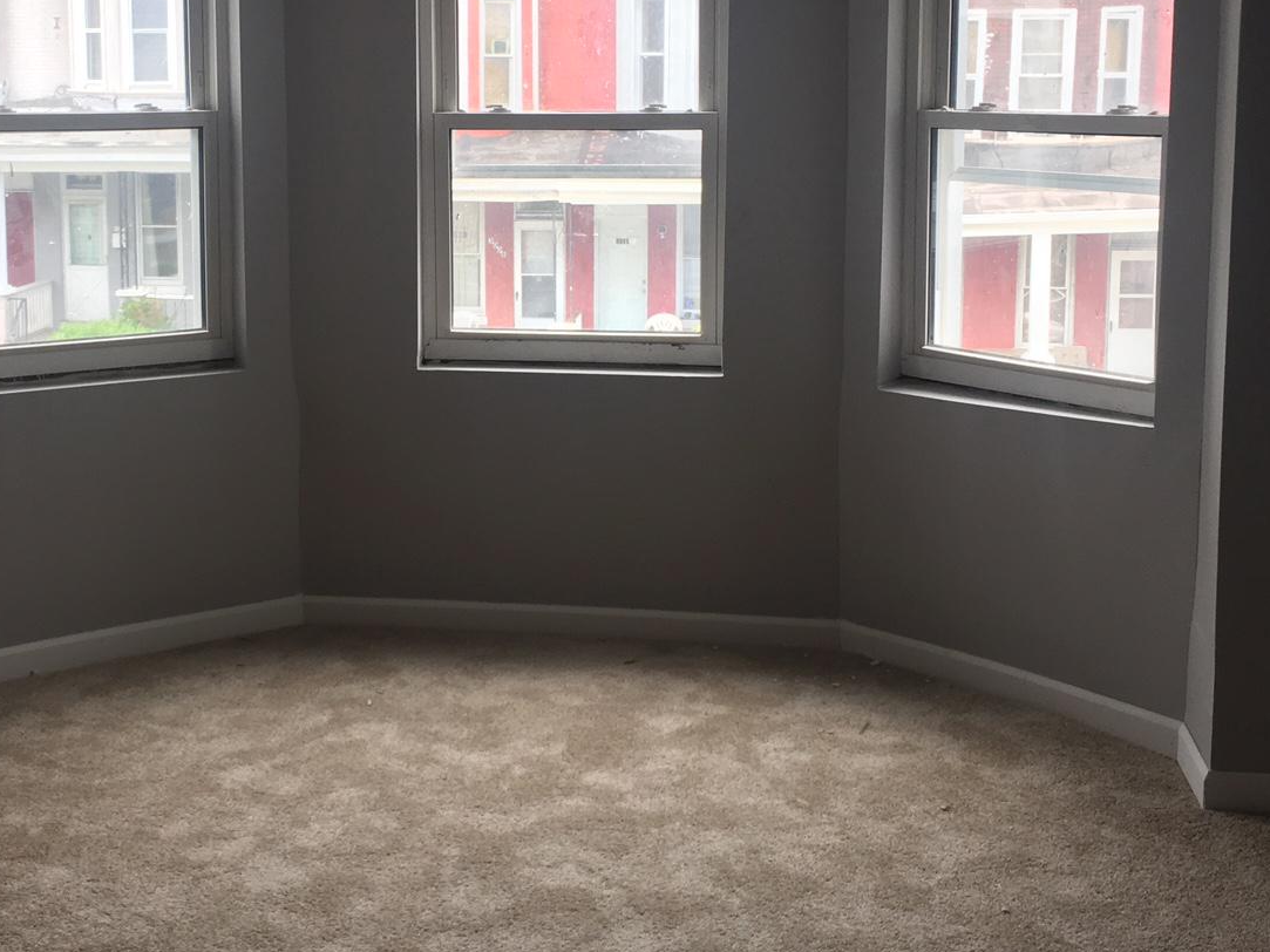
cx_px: 476
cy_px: 342
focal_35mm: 54
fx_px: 1981
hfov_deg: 35.4
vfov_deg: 26.9
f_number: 2.2
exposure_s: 1/120
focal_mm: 4.15
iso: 40
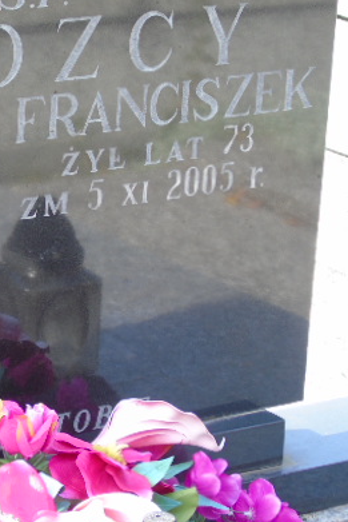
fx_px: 2318
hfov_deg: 8.5
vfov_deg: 12.8
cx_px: -44
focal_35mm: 160
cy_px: 219
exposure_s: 1/30
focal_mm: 17
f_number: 4.3
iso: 80
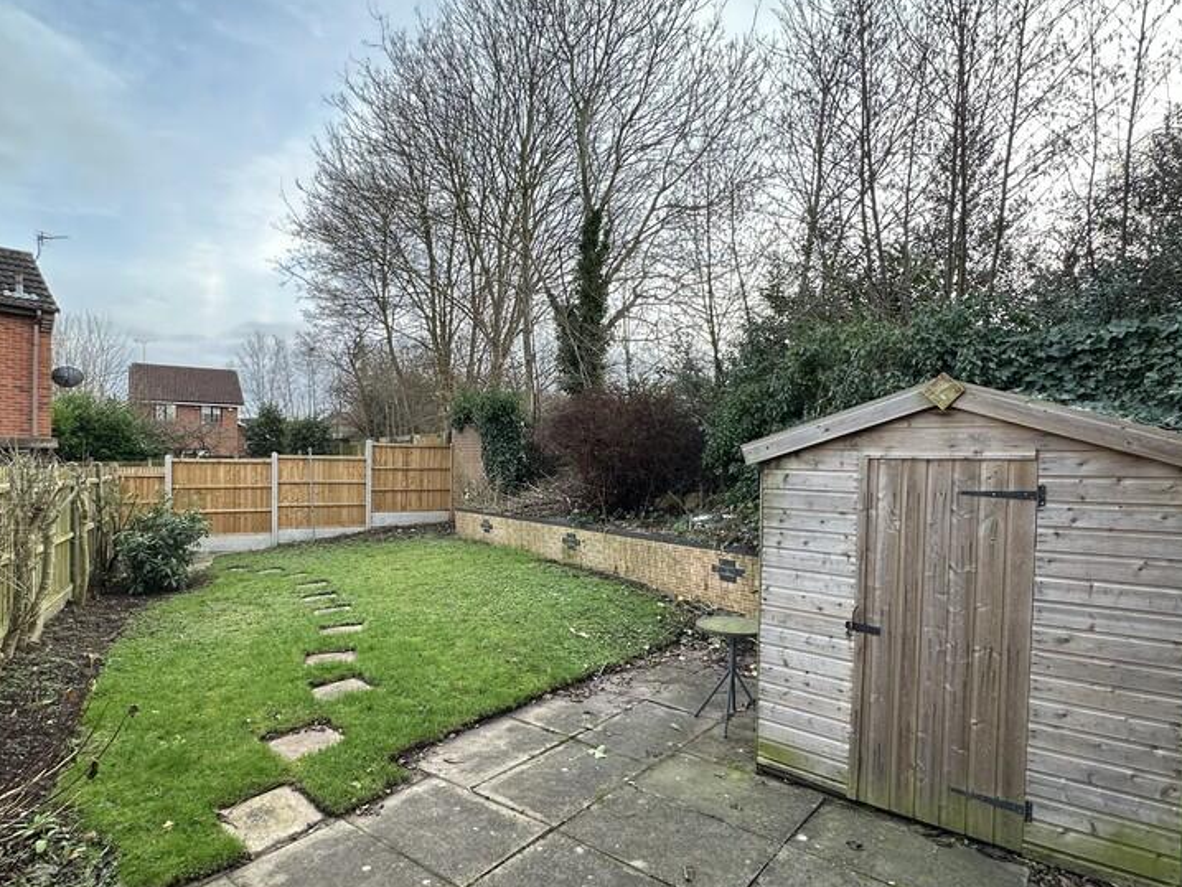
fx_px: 683
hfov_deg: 81.6
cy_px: 480
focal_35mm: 20
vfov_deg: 65.9
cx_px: 542
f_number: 2.2
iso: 64
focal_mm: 2.22
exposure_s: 1/99
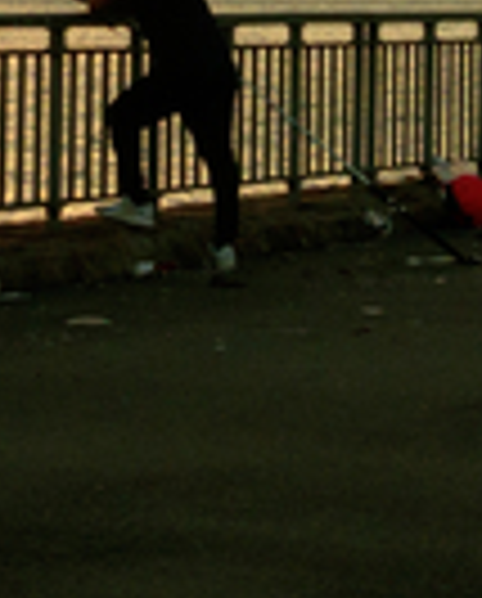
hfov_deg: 6.0
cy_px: -490
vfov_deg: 7.4
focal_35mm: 253
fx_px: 4496
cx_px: 1011
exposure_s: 1/200
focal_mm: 24
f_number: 9
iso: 500
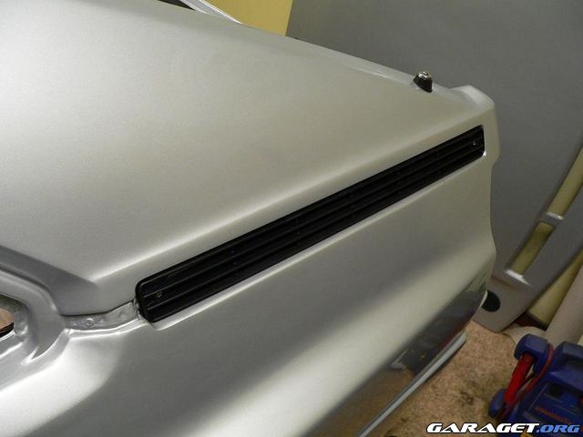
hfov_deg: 51.4
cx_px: 292
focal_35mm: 36
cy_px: 218
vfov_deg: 39.7
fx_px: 606
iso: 200
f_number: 2.8
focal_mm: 6
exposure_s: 1/30
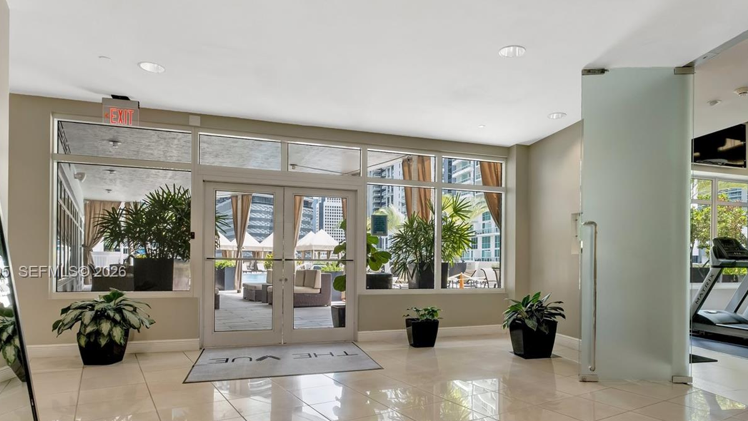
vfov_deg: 52.8
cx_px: 432
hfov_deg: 83.2
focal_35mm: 21
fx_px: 416
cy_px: 273
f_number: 8
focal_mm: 10
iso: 1000
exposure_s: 1/50
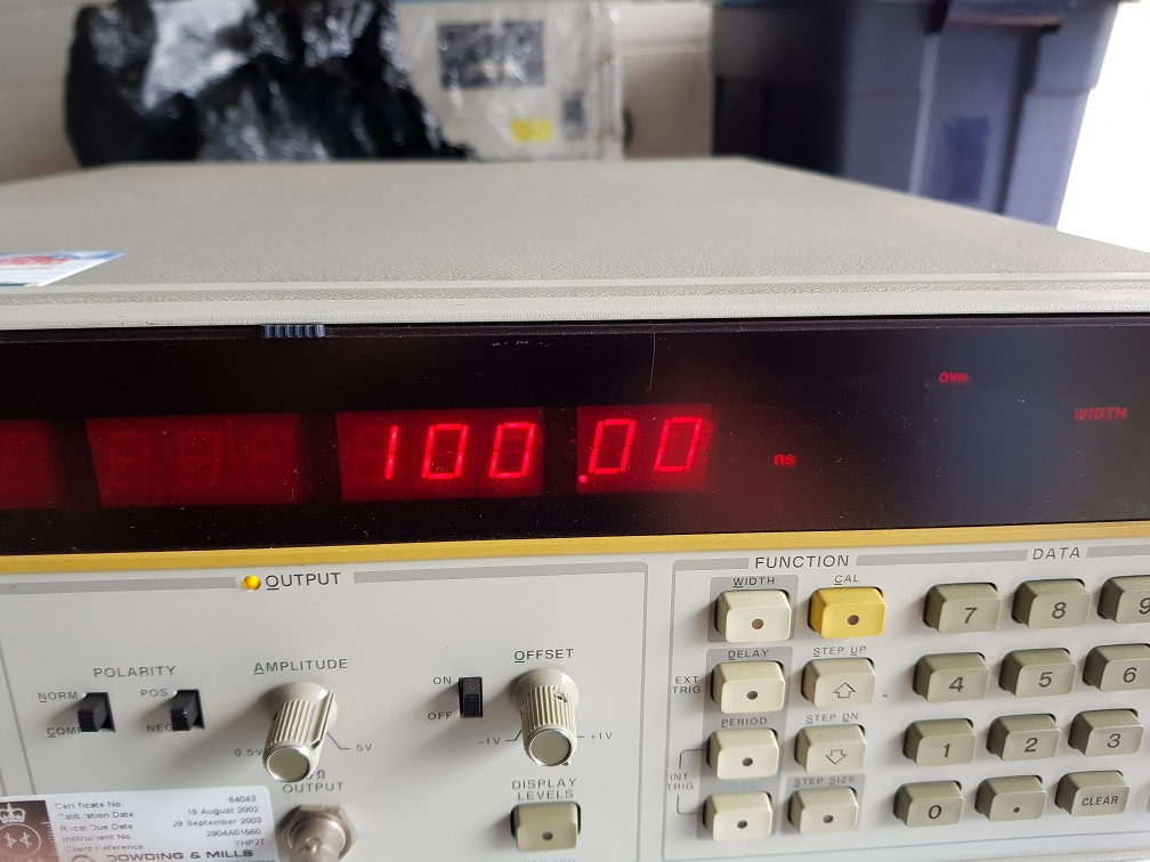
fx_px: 864
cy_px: 431
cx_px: 575
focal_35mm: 26
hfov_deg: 67.3
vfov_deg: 53.1
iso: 80
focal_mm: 4.2
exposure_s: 1/100
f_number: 1.7
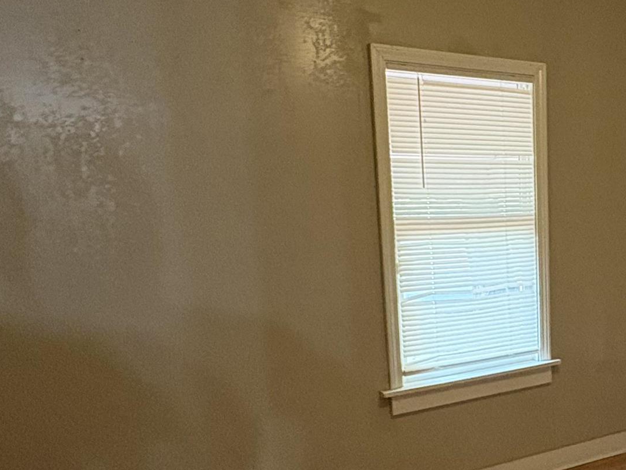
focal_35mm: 40
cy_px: 304
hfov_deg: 41.0
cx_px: 621
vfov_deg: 35.7
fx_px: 723
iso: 400
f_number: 2.2
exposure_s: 1/60
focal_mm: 2.22
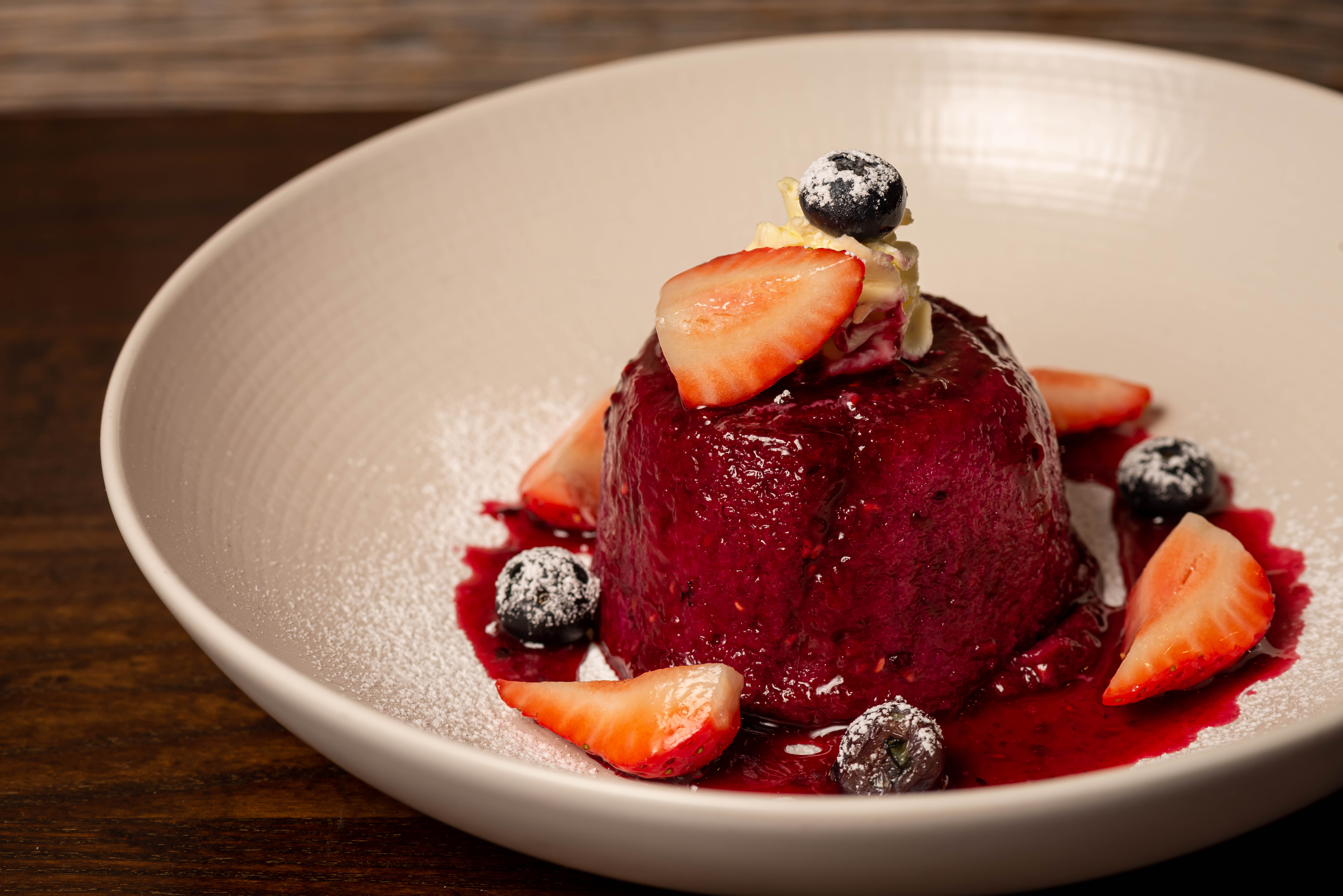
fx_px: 3918
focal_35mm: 105
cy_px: 448
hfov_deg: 19.5
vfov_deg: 13.1
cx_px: 672
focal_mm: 105
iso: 125
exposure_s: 1/160
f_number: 10
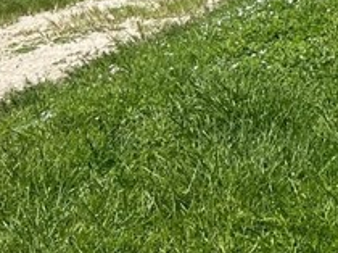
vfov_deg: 10.9
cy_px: -211
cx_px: 810
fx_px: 1239
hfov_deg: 12.3
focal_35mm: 127
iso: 50
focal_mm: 5.7
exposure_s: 1/5882
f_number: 1.5
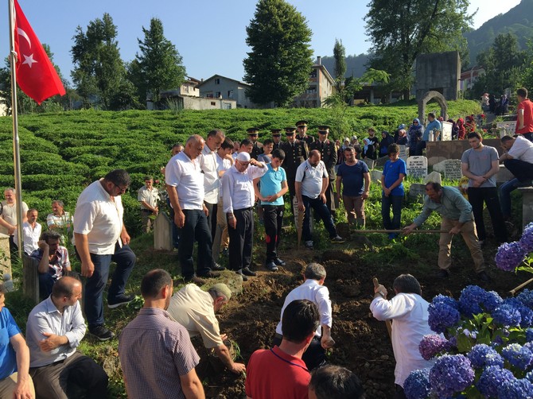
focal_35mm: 29
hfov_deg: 61.7
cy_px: 200
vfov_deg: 48.2
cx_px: 266
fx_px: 446
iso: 32
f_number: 2.2
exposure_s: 1/1068
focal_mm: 4.15
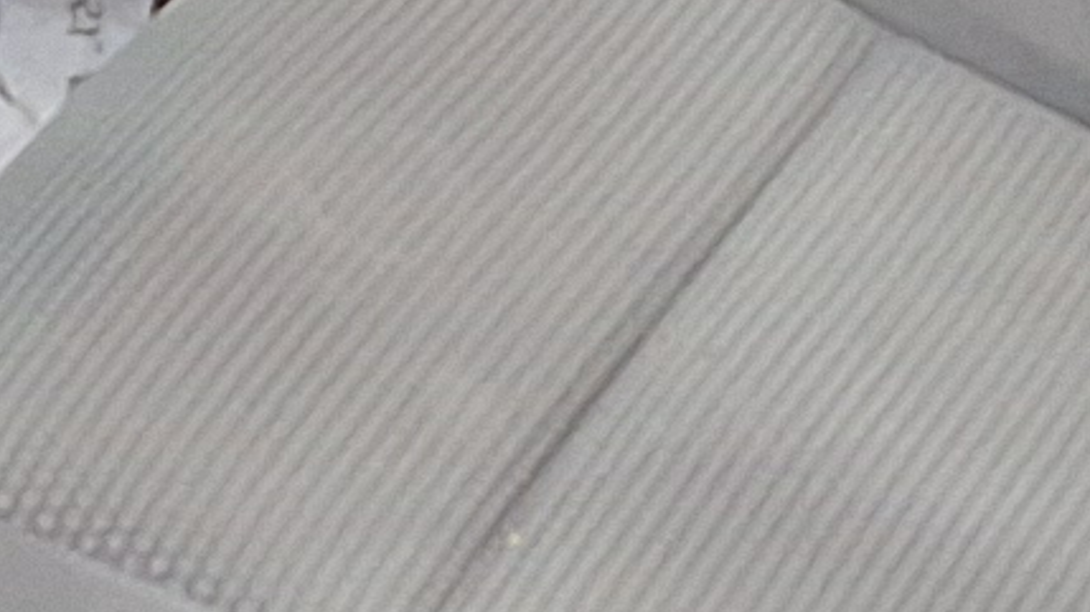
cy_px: -43
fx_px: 6703
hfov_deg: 9.1
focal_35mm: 232
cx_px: -346
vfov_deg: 5.2
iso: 200
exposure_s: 1/40
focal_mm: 2.91
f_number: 1.9
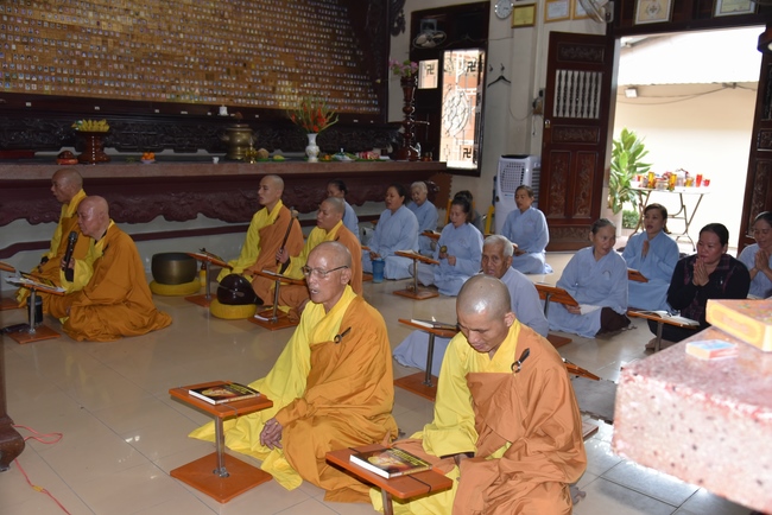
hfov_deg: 60.3
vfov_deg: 42.4
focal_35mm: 31
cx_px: 386
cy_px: 258
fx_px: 665
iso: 640
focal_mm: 31
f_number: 4.5
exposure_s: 1/60
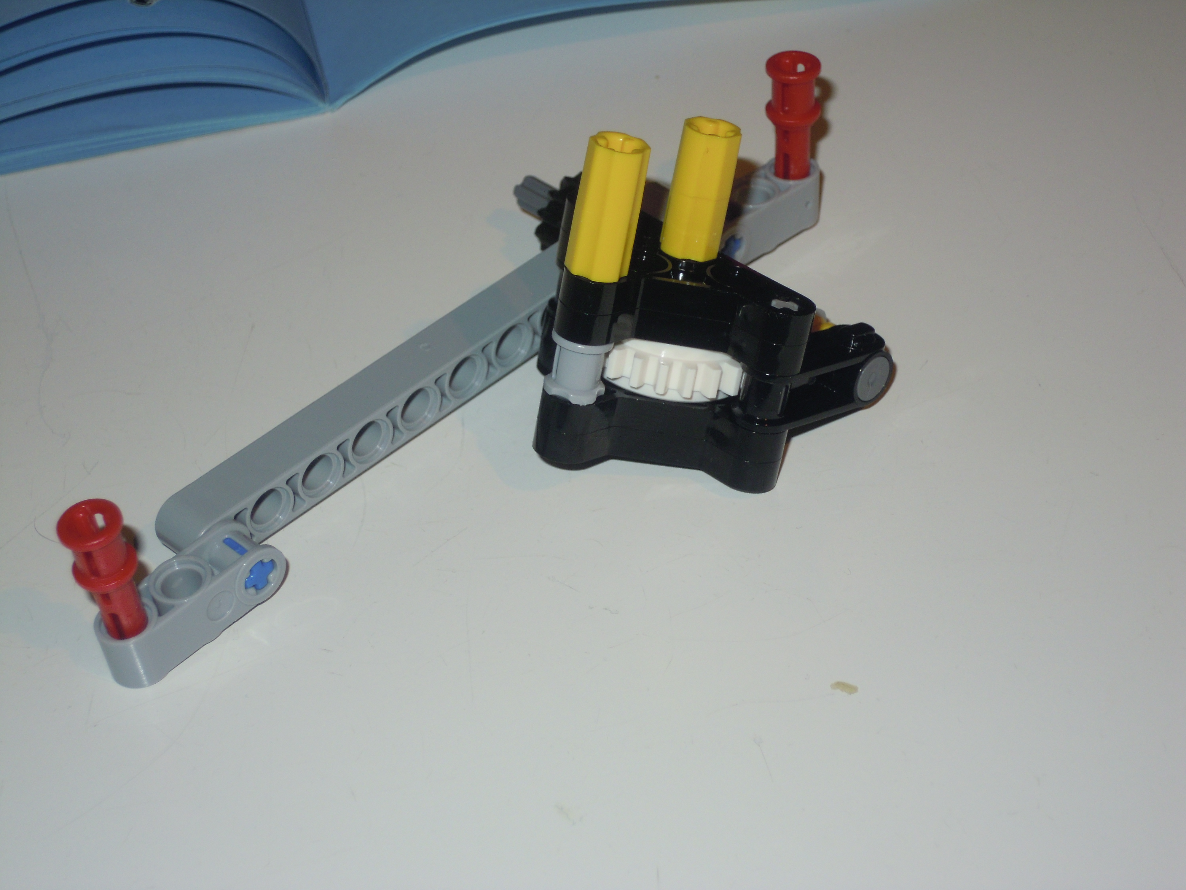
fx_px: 2535
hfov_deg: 26.3
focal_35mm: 74
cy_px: 445
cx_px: 593
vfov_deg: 19.9
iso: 100
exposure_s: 1/40
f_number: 4.4
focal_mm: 13.2
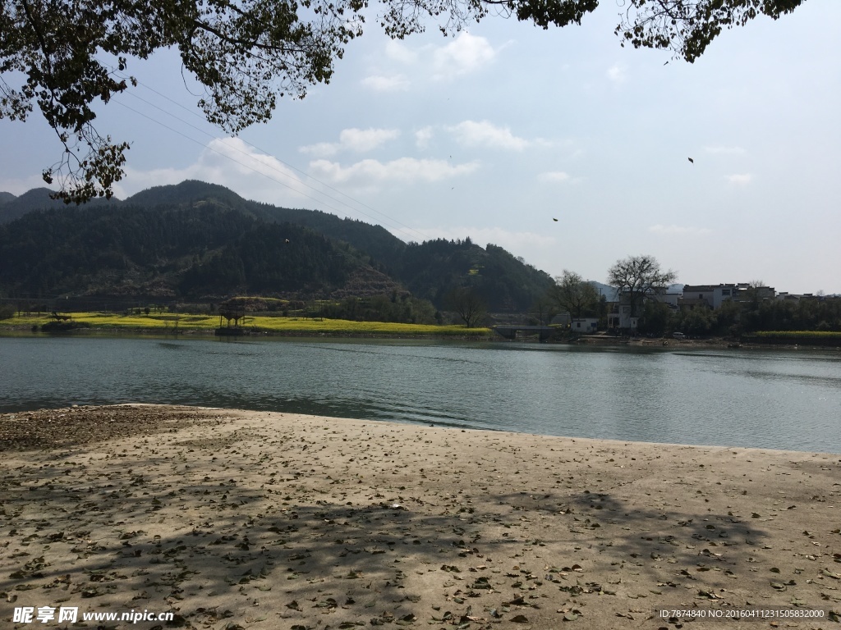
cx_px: 420
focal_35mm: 29
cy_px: 315
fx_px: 705
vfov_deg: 48.2
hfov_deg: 61.7
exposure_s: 1/4808
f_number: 2.2
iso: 25
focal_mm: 4.15
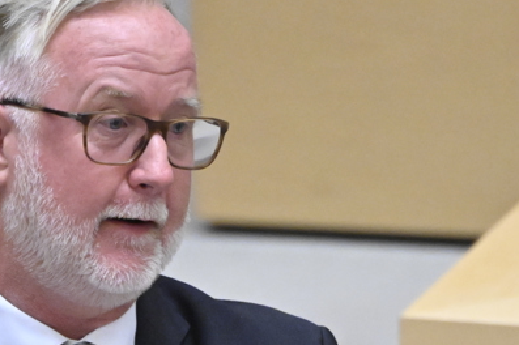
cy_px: 490
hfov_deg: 1.1
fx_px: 27152
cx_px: 252
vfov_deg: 0.7
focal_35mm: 1885
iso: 4000
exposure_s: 1/200
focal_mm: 550
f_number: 5.6
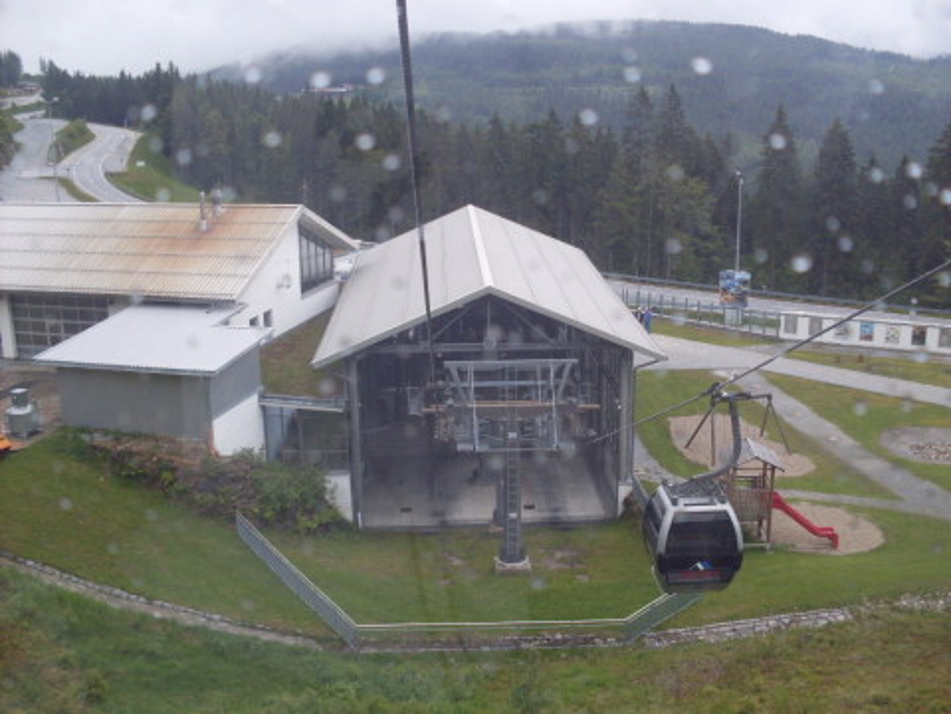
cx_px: 476
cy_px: 357
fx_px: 1044
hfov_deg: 49.0
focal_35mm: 38
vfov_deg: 37.7
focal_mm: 6.3
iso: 80
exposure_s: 1/350
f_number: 2.8
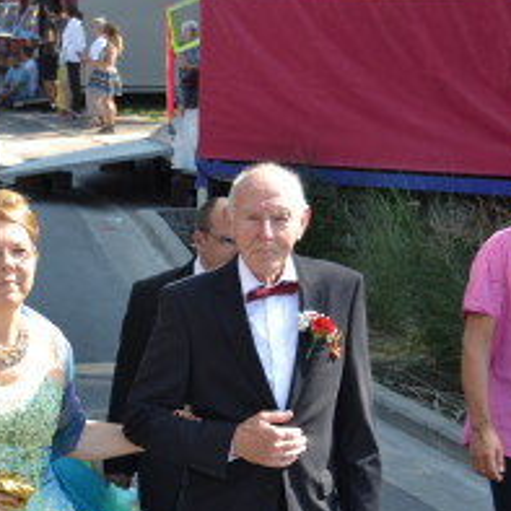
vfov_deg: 14.5
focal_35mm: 118
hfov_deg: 14.7
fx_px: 1971
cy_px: 527
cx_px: 132
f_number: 5.6
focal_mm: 38
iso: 100
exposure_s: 1/125
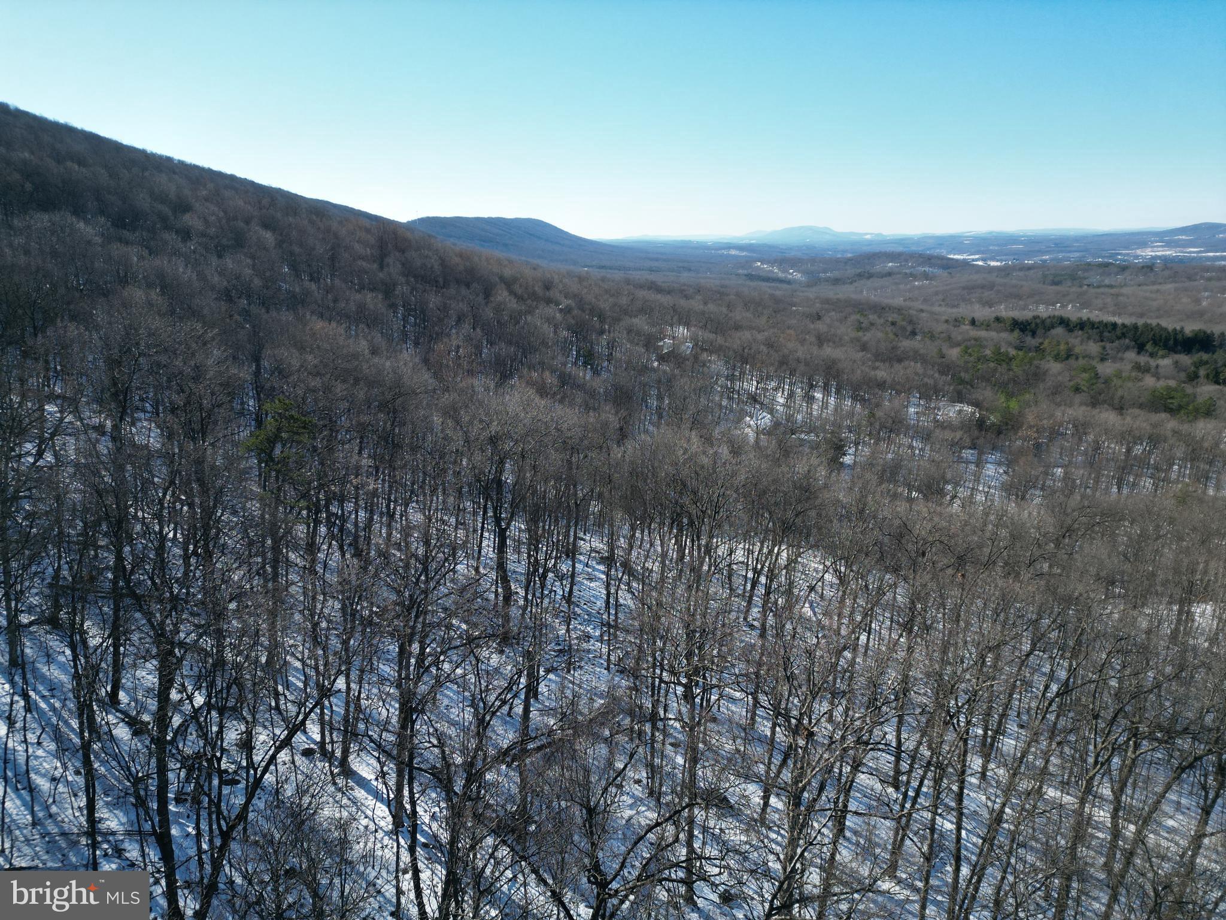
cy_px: 460
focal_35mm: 24
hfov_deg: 71.6
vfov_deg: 56.8
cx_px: 613
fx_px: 850
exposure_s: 1/2500
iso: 140
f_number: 1.7
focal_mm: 6.72
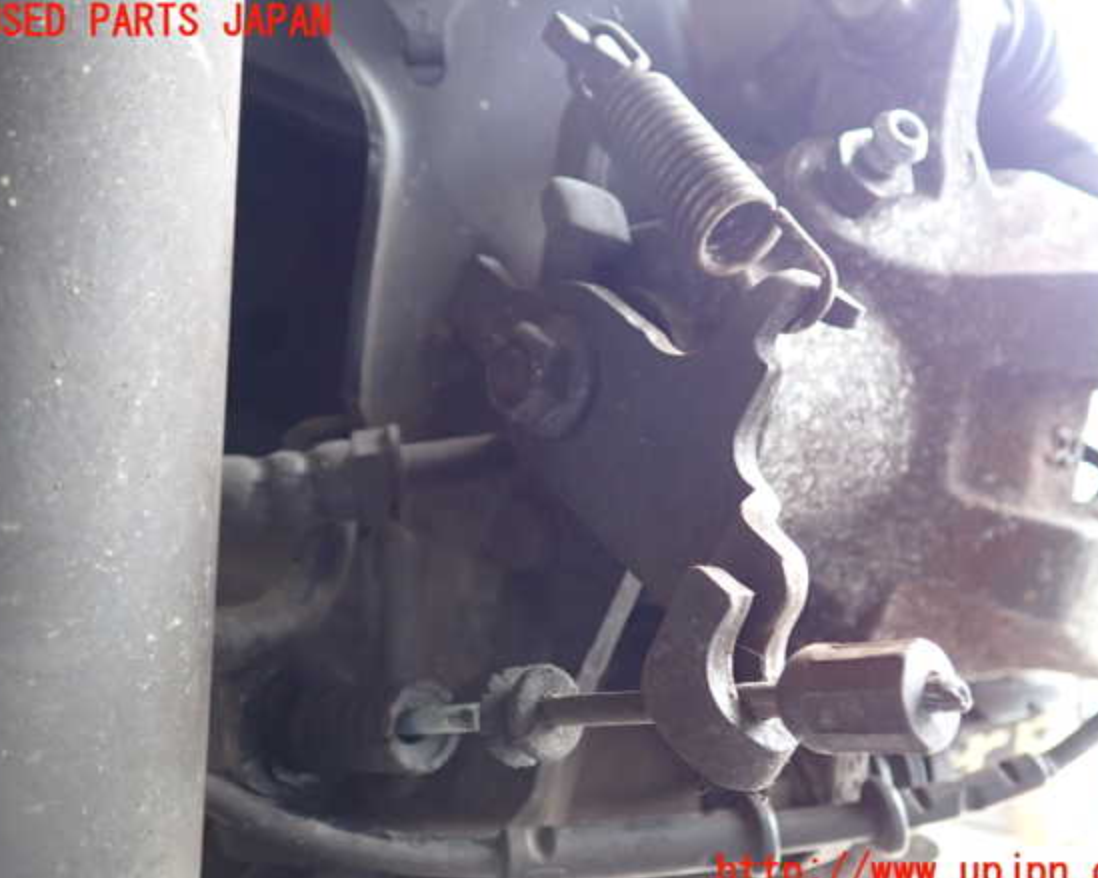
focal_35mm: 32
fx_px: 1040
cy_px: 448
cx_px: 568
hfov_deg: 55.7
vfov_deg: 45.8
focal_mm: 5.4
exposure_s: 1/30
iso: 250
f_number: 2.3
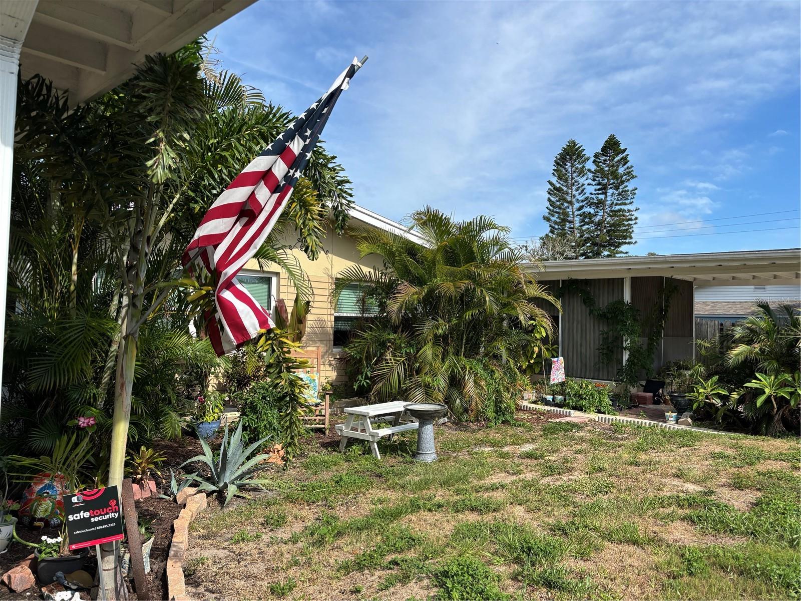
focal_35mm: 26
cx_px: 400
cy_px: 300
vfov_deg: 53.1
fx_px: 602
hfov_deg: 67.3
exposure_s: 1/2571
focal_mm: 5.96
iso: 50
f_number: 1.6
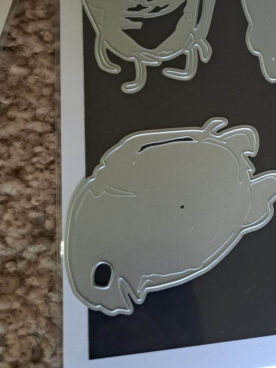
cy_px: 113
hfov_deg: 31.5
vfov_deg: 42.2
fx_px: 468
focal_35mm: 44
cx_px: 243
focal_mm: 5.23
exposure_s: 1/60
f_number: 1.8
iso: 500
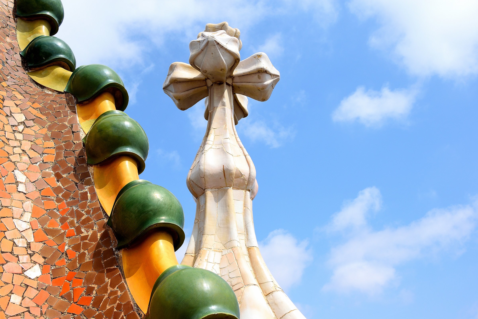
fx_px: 478
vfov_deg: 36.9
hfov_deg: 53.1
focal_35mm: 36
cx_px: 239
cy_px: 160
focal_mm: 24
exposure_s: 1/500
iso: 200
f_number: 10
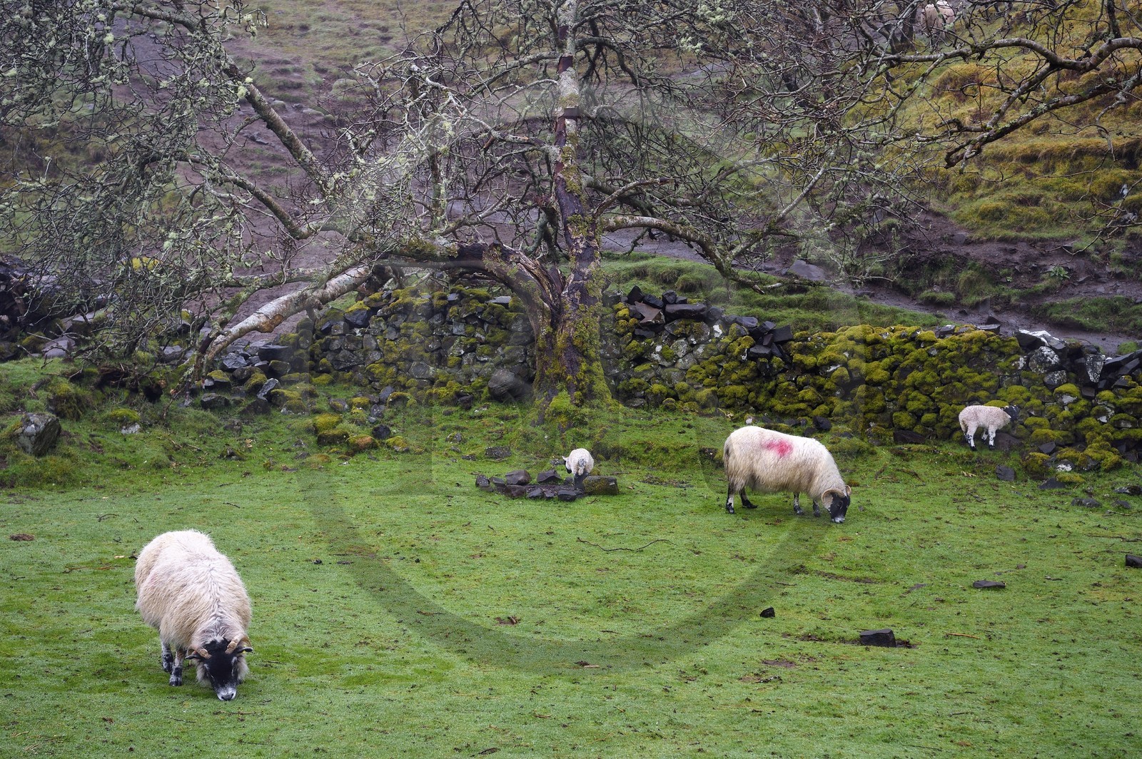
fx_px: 2060
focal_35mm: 65
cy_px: 380
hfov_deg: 31.0
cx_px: 571
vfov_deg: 20.9
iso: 400
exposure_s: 1/125
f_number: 6.3
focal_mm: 65
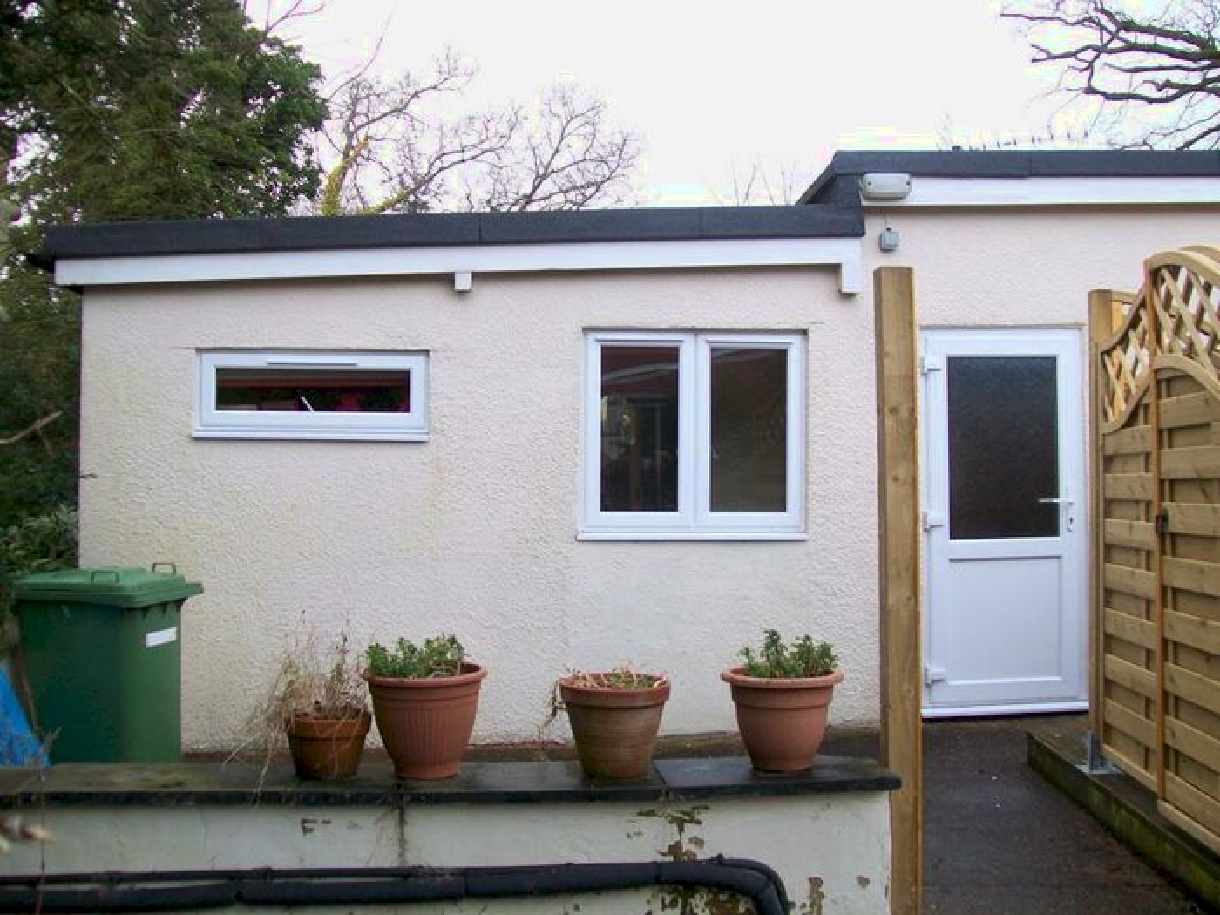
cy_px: 458
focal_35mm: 36
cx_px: 610
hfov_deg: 51.4
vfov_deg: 39.7
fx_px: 1269
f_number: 2.7
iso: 64
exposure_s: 1/125
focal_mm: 6
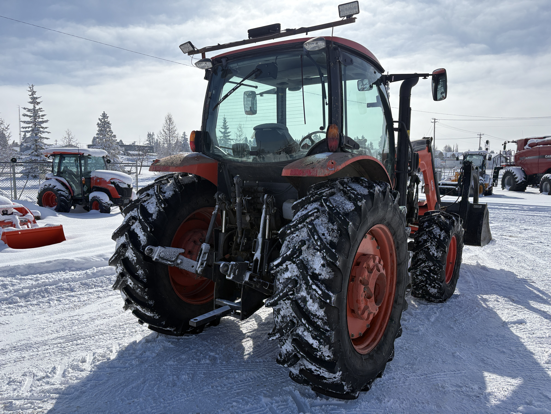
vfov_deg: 53.1
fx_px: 414
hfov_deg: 67.3
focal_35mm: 26
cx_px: 276
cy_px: 207
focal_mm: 5.96
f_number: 1.6
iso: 50
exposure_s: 1/10101
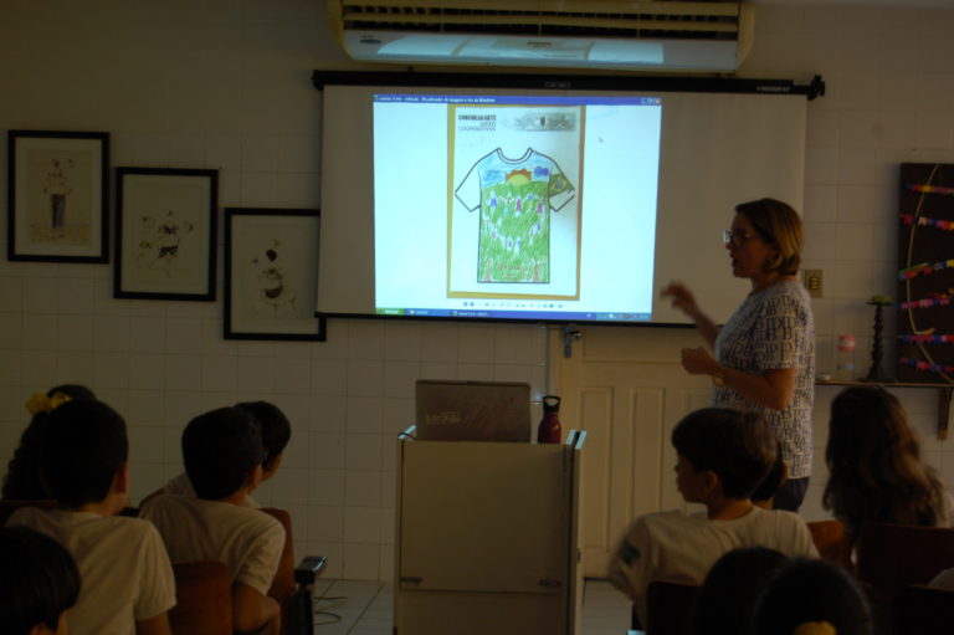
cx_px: 477
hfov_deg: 24.6
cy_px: 318
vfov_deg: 16.5
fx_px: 2185
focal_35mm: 82
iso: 400
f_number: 5.6
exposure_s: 1/40
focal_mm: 55
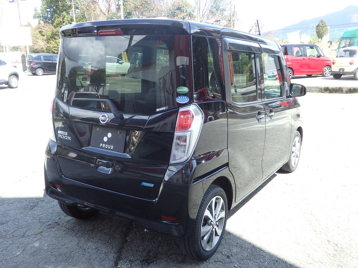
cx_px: 179
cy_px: 134
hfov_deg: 55.4
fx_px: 341
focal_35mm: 33
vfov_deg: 42.9
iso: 125
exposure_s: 1/250
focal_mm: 6
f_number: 9.7
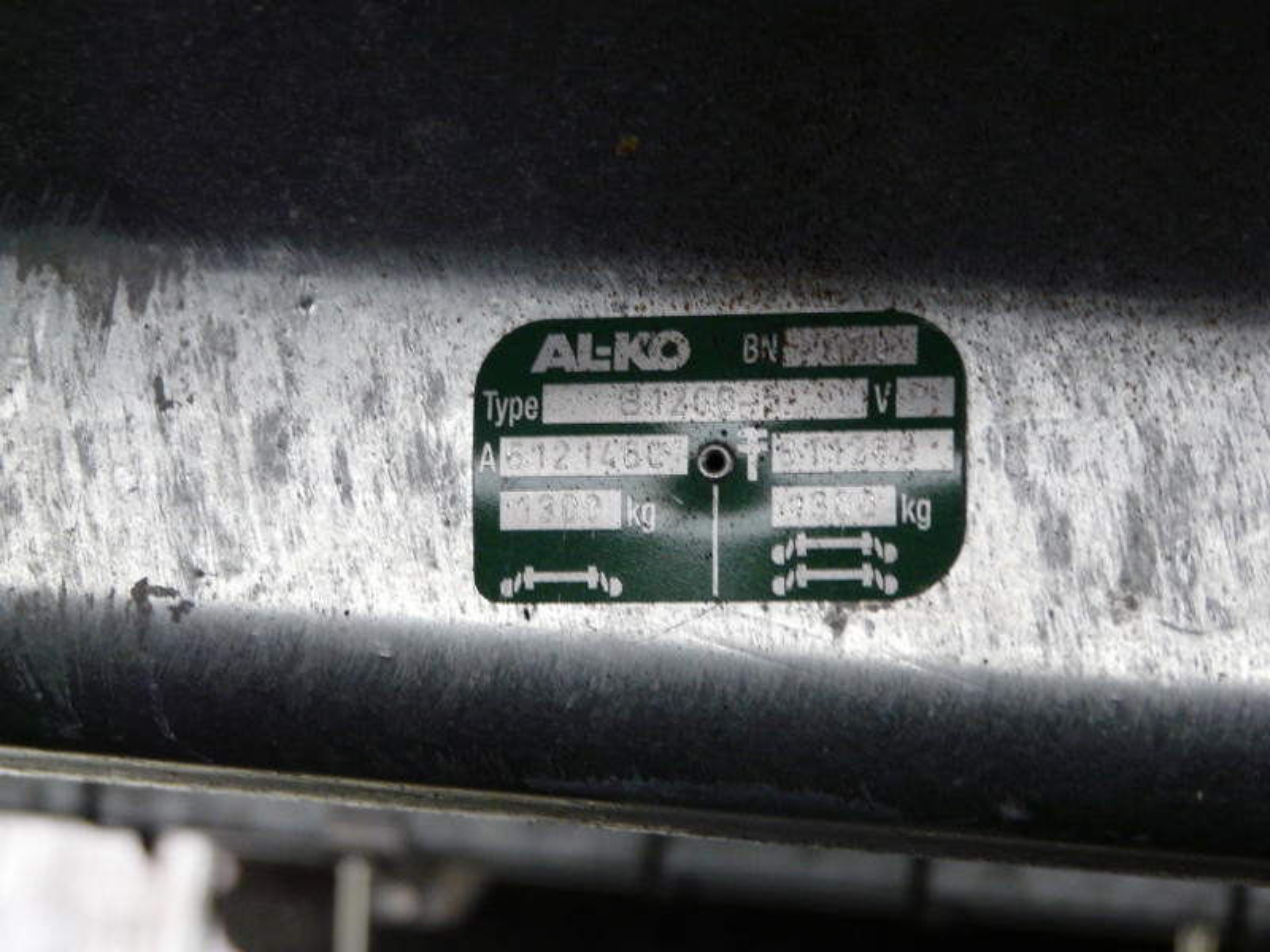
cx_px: 635
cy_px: 476
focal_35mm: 117
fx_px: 4293
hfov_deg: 16.8
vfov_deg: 12.7
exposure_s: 1/8
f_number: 3.6
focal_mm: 19.2
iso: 200
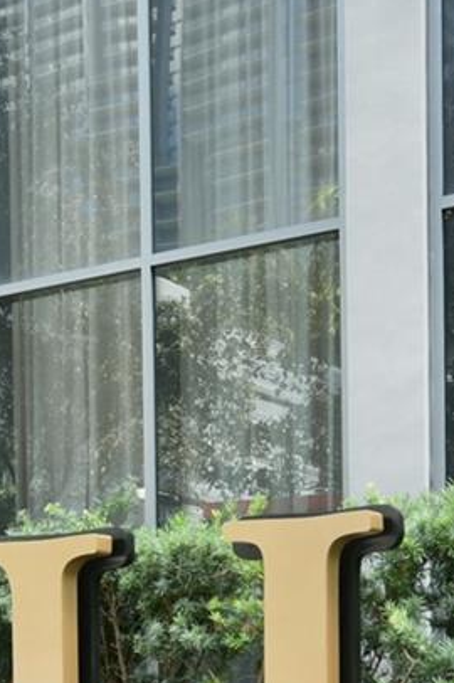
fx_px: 1345
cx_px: 291
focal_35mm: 71
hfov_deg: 19.1
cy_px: 715
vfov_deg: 26.6
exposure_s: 1/40
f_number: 4.5
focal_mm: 12
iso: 100
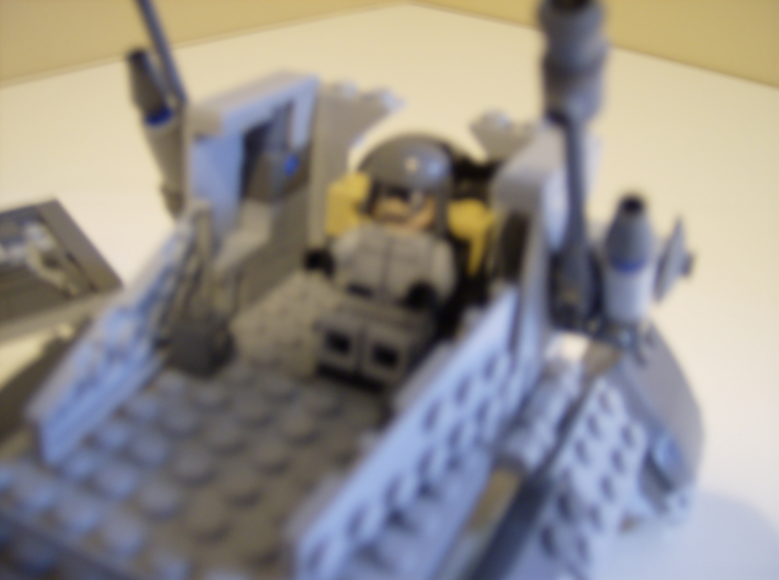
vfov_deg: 39.5
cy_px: 290
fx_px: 808
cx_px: 390
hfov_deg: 51.5
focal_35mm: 36
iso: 200
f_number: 2.8
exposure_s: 1/1.77
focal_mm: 6
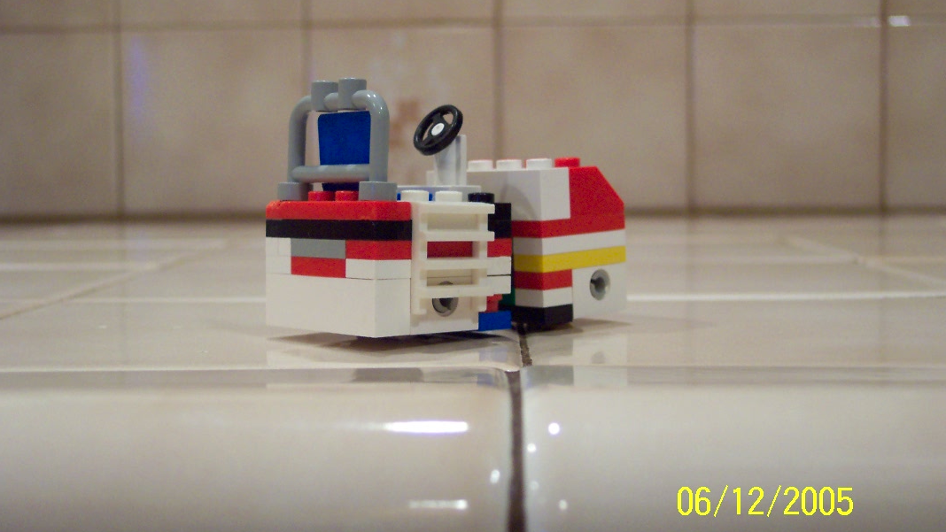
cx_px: 475
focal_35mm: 54
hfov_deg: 38.5
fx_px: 1355
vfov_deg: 22.2
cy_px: 237
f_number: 3.4
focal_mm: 10.7
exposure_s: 1/30
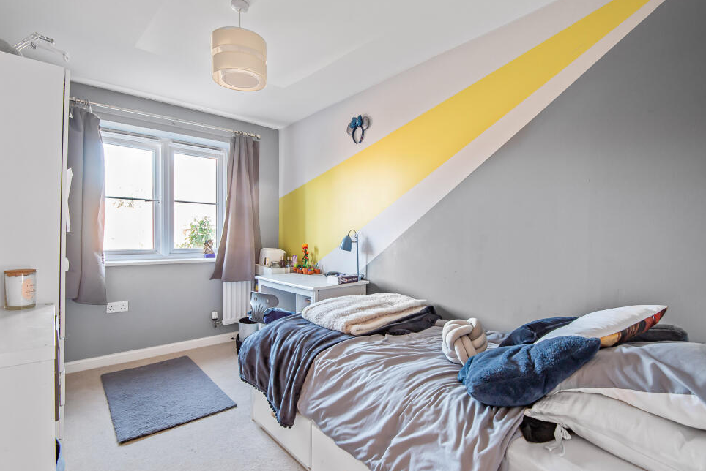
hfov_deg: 93.2
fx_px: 334
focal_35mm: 17
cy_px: 241
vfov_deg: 70.5
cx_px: 361
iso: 400
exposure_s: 1/15
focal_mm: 16
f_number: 7.1
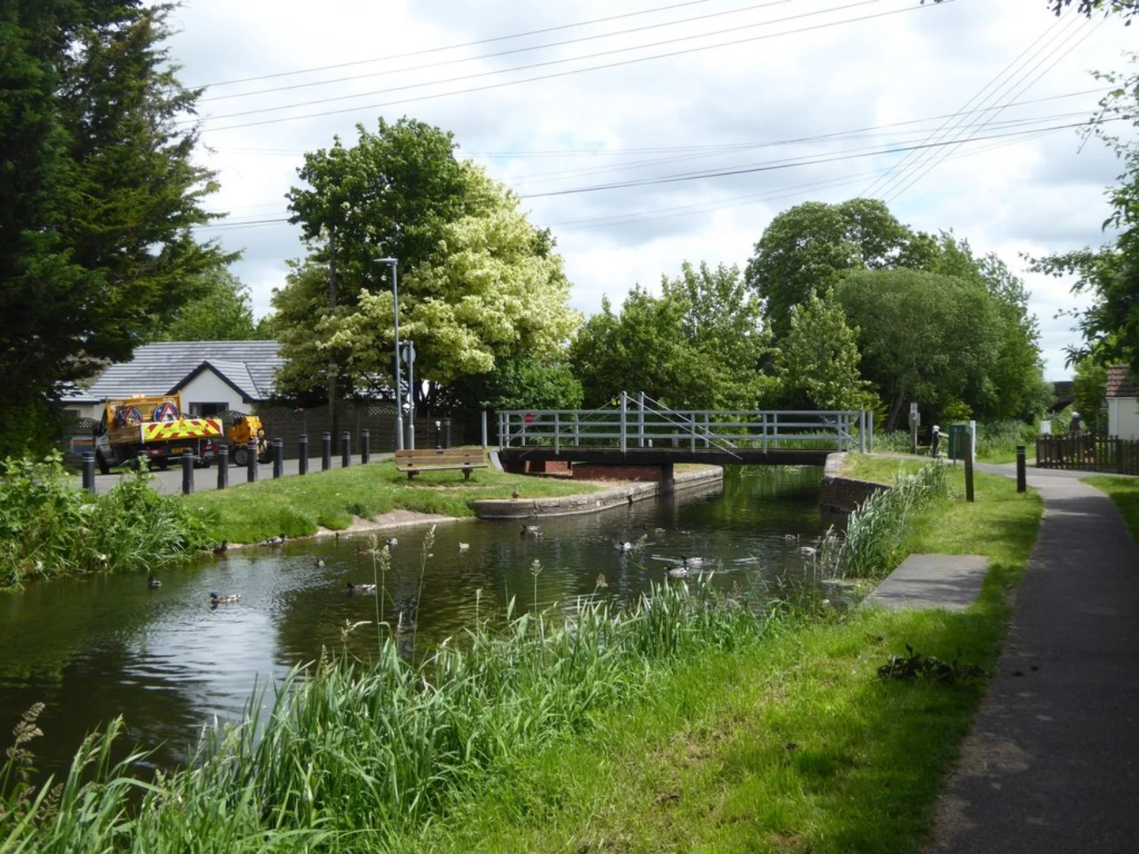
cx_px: 570
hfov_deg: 51.4
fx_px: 1185
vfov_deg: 39.7
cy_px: 427
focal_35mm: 36
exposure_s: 1/640
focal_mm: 6.3
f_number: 3.7
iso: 100
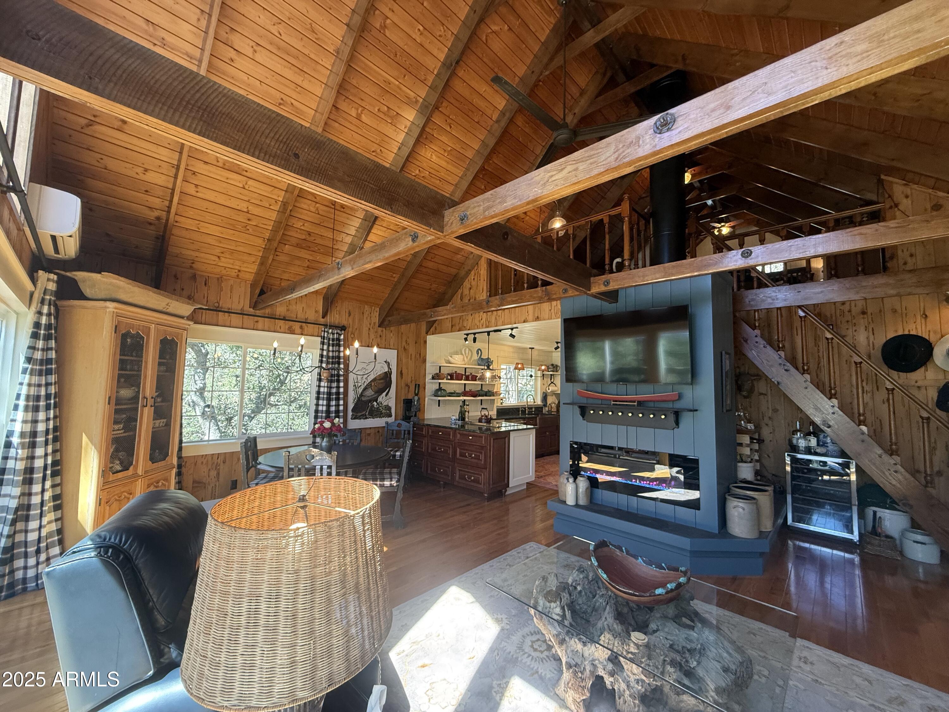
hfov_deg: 102.1
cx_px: 474
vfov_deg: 85.7
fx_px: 384
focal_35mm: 14
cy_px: 356
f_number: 2.2
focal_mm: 2.22
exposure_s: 1/99
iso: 200
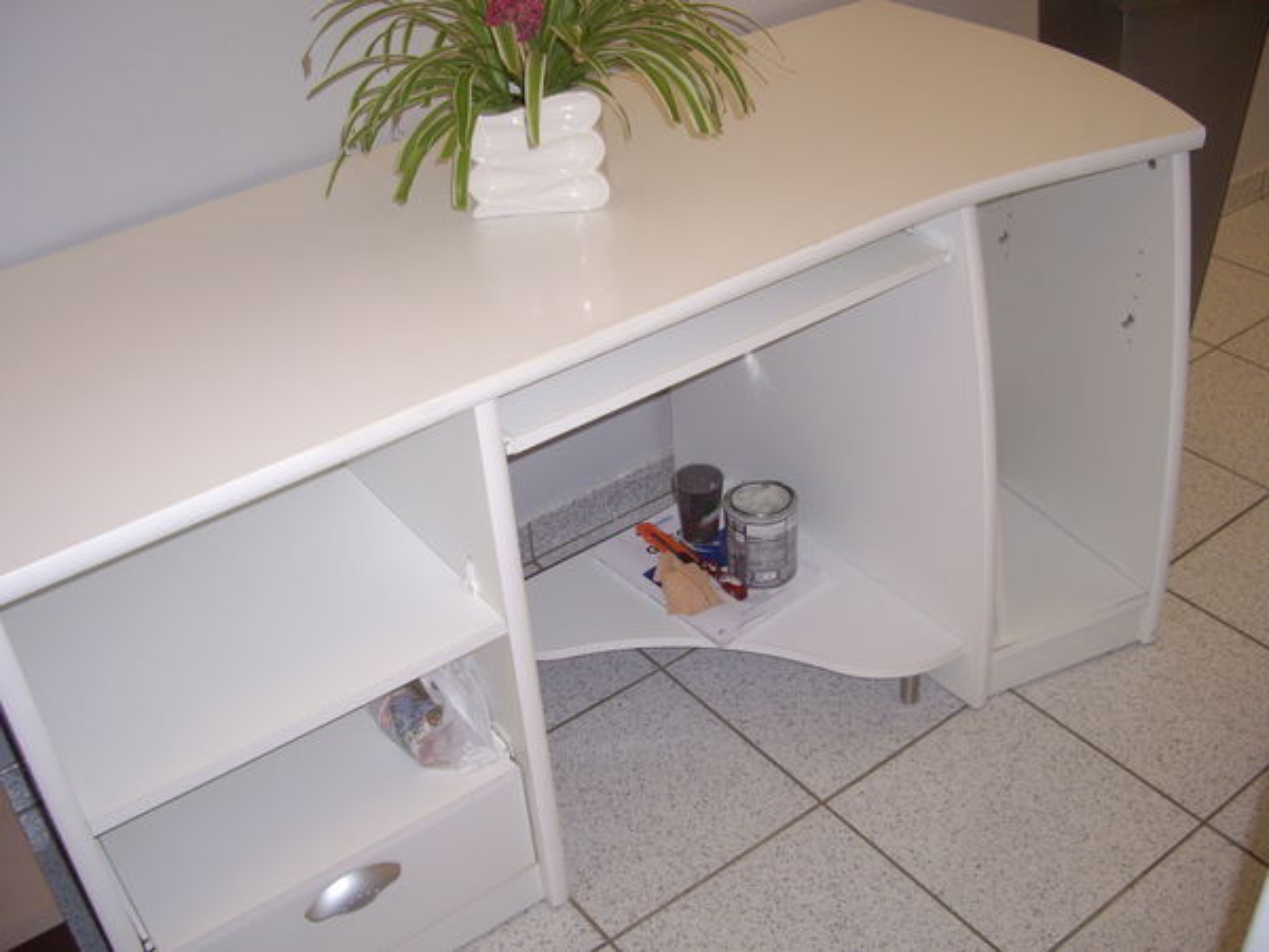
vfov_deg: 37.7
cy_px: 476
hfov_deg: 49.0
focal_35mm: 38
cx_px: 634
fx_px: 1393
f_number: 2.8
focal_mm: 7.9
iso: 200
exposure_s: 1/40
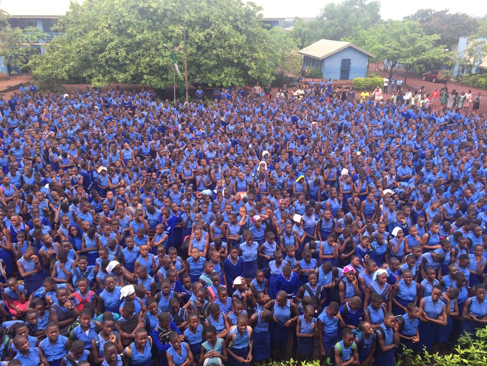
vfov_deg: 48.2
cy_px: 183
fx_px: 408
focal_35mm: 29
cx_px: 244
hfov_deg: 61.7
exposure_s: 1/141
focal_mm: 4.15
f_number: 2.2
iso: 32
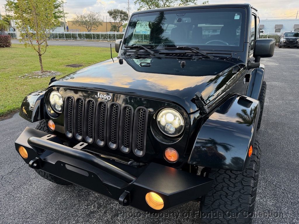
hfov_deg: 71.6
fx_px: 207
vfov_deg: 56.8
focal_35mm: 24
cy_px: 112
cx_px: 150
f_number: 1.78
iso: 200
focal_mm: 6.76
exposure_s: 1/287
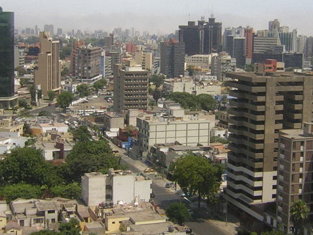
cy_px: 78
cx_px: 176
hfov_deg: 29.0
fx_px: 606
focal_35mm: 67
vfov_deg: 21.8
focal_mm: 5.2
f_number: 5.4
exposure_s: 1/232
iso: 50
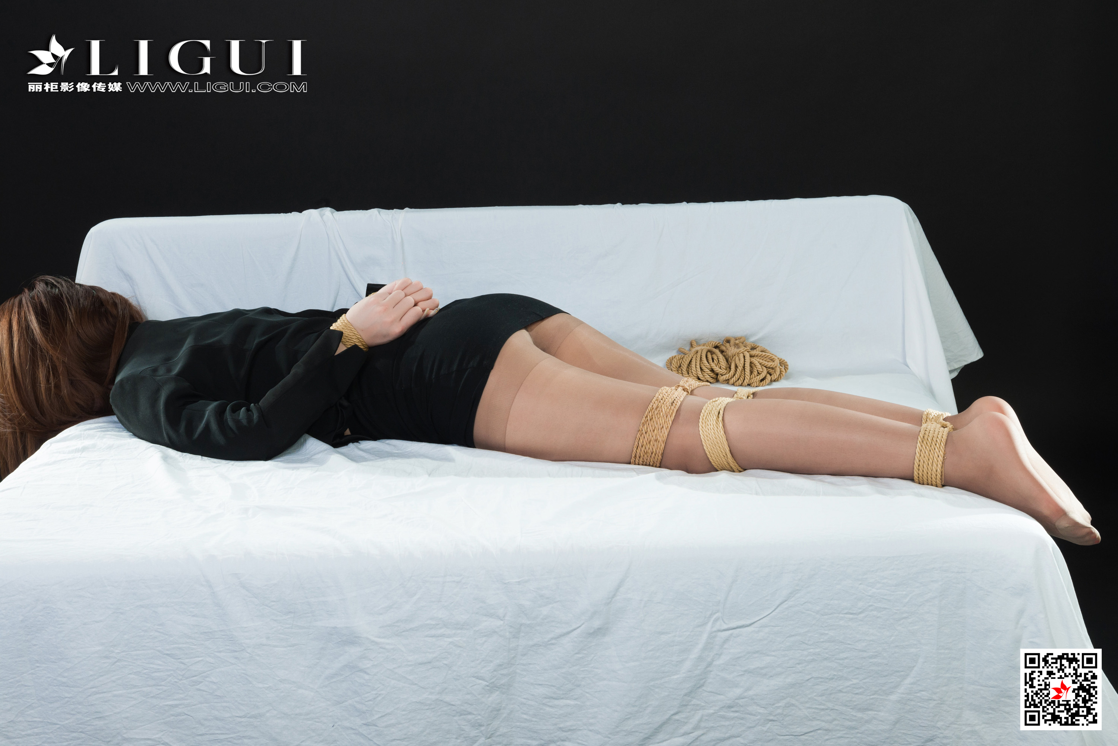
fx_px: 1708
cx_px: 559
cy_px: 373
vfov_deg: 24.6
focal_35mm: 55
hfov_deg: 36.2
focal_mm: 55
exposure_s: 1/125
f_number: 13
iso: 320
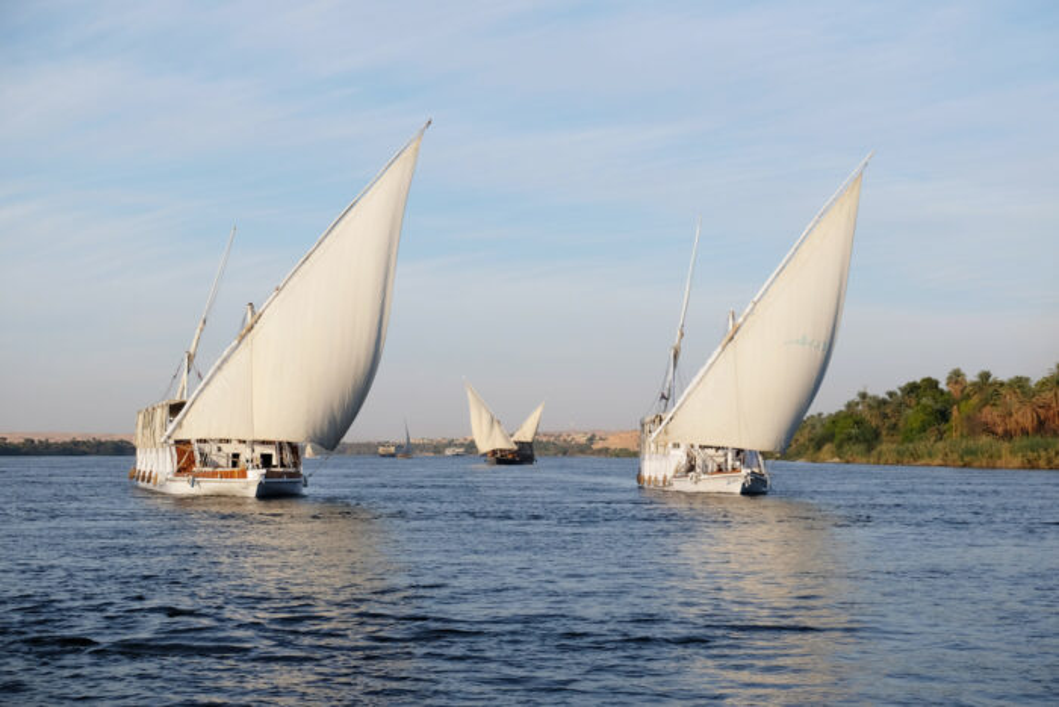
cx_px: 530
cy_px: 354
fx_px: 1706
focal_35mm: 58
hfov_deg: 34.5
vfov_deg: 23.4
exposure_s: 1/900
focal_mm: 38.9
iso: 200
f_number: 5
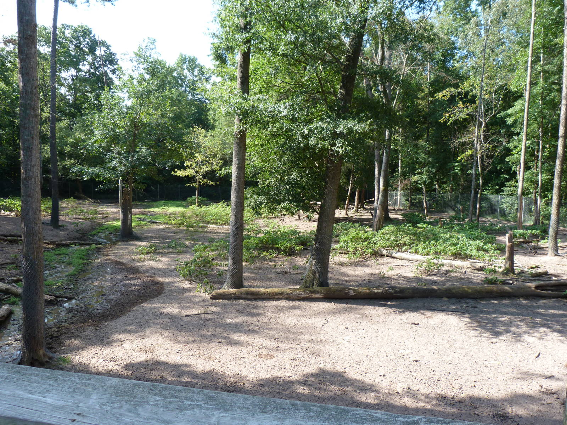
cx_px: 284
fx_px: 409
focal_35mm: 25
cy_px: 212
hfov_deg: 69.4
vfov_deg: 54.9
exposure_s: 1/100
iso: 80
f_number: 4
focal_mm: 4.5
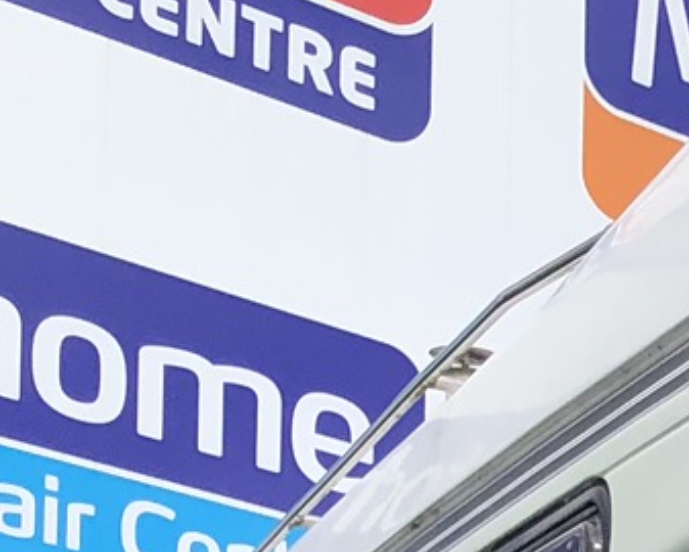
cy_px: 1441
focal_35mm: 166
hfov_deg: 10.1
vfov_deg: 8.3
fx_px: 3387
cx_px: 1691
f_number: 1.8
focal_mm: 3.99
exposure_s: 1/2433
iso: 20
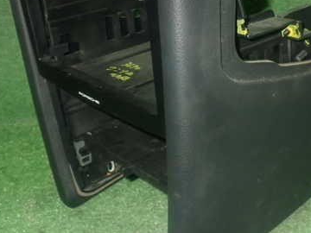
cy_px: 112
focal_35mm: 60
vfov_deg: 24.4
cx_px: 206
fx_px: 539
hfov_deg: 31.9
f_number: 7.1
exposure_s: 1/40
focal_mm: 6.37
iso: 800
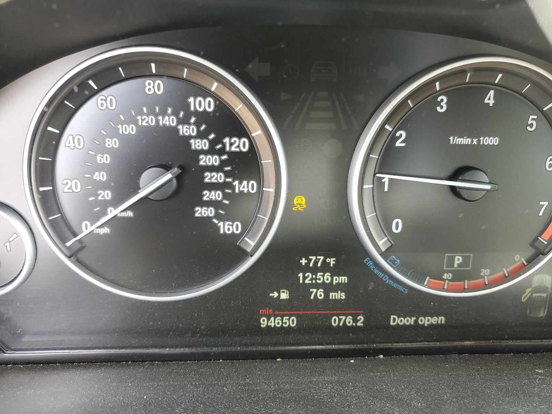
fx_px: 415
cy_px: 207
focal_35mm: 26
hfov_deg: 67.3
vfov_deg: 53.1
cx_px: 276
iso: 65
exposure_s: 1/60.2
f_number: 1.5
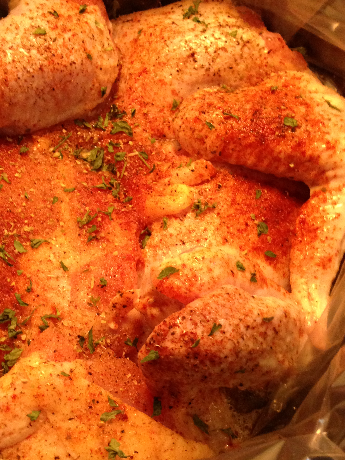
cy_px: 232
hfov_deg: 28.7
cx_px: 91
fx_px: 664
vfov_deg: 38.2
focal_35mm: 50
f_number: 2.4
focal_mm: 4.13
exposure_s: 1/20
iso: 320
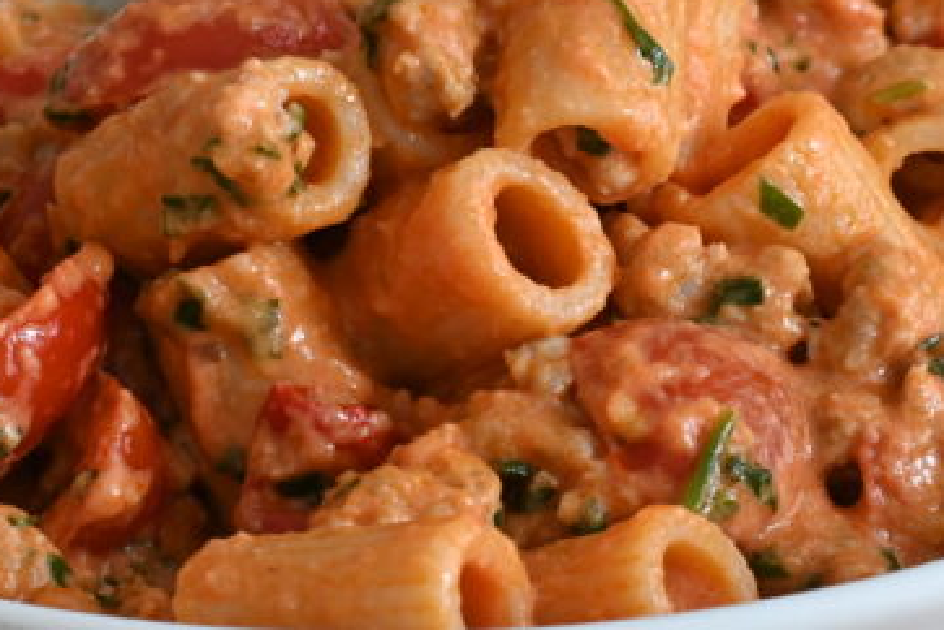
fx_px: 5296
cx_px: 398
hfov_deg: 10.2
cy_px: 150
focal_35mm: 202
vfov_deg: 6.8
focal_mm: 68
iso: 640
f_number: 13
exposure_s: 1/8
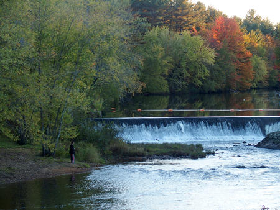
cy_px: 105
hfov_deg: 15.9
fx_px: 1004
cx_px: 140
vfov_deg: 12.0
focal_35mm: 124
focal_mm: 26.2
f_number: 2.8
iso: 200
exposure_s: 1/200
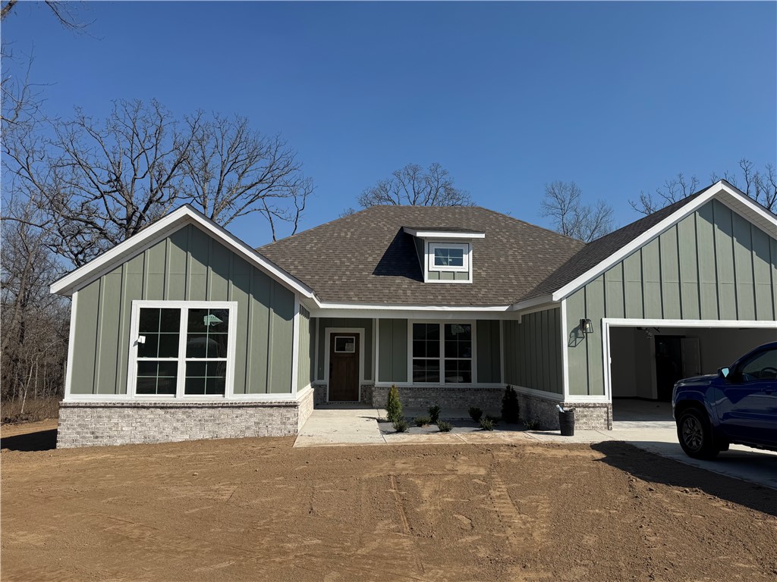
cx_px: 388
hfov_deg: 71.6
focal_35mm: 24
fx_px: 539
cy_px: 291
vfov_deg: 56.8
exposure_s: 1/6410
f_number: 1.78
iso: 80
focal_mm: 6.76
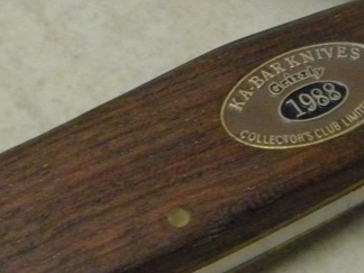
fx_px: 2692
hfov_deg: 7.7
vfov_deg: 5.8
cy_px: 13
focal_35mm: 256
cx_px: 172
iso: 800
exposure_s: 1/64.1
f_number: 4.5
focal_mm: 15.1
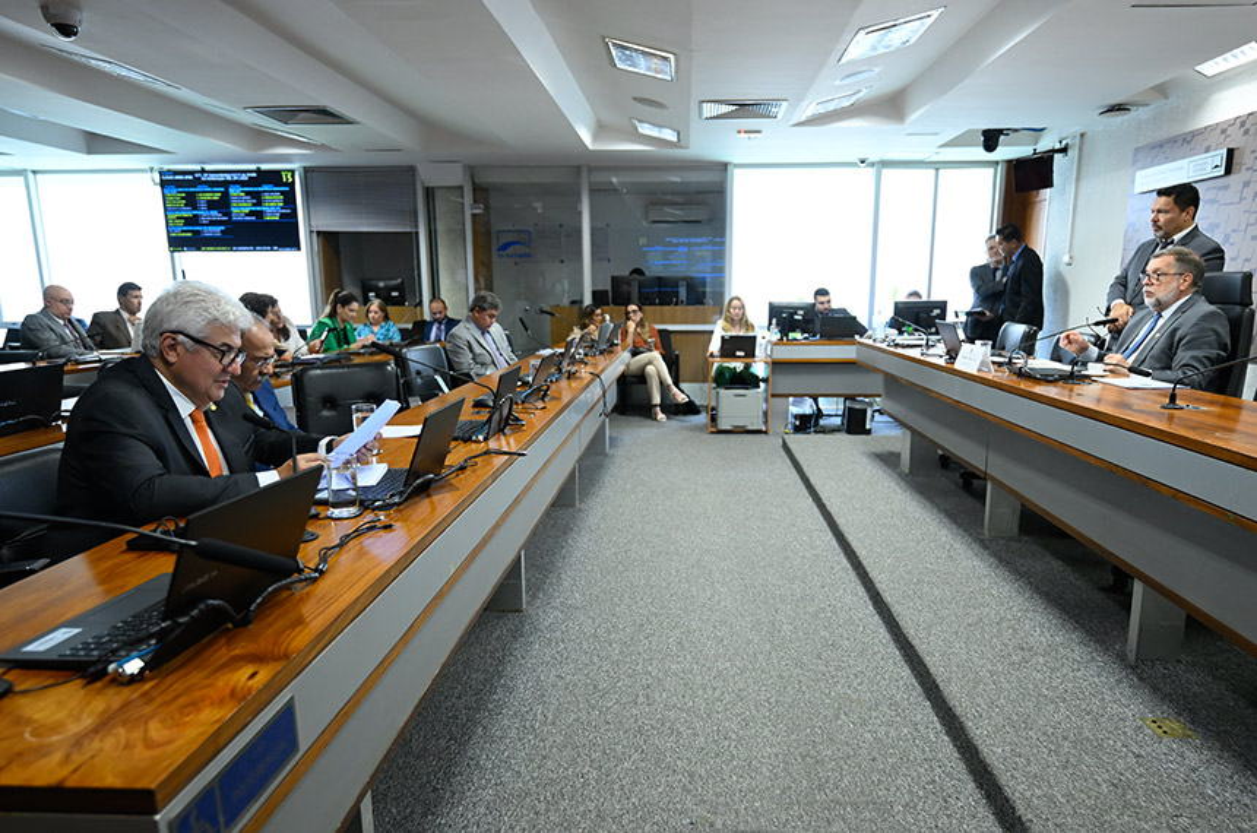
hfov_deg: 87.0
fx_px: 662
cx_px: 628
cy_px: 416
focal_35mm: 19
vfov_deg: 64.3
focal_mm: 19
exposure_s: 1/125
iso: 1600
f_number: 2.8
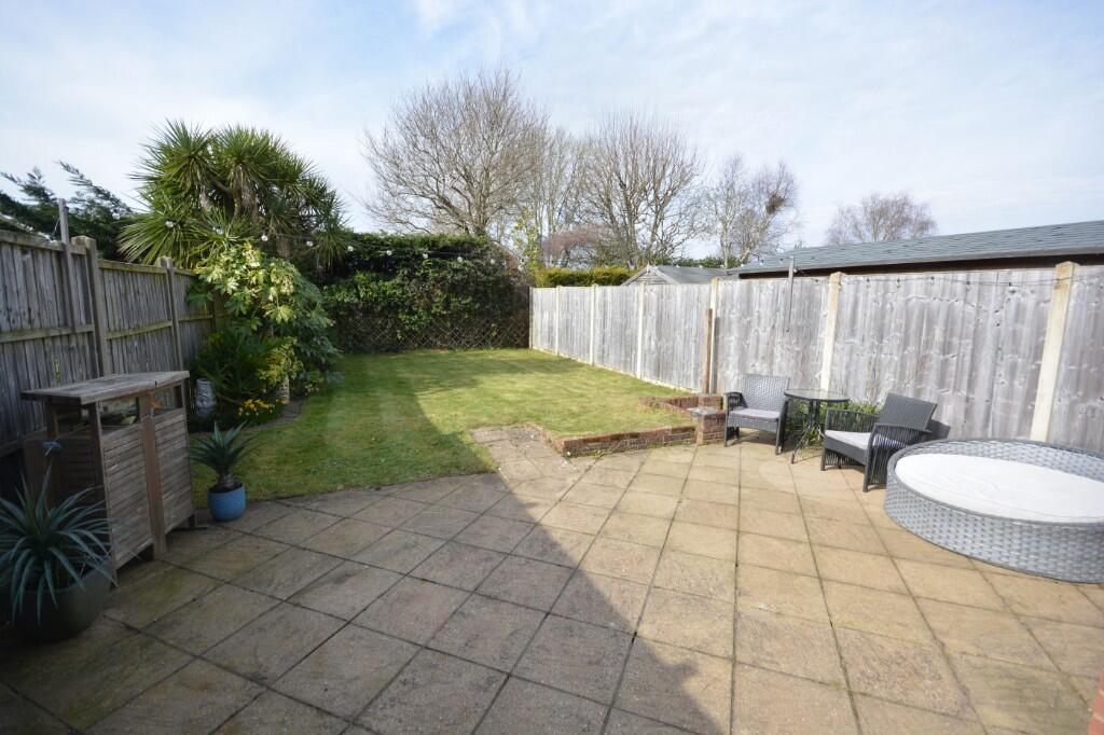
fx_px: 460
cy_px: 368
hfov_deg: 100.4
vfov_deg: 77.3
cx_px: 552
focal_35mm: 15
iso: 400
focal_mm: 10
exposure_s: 1/500
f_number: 8
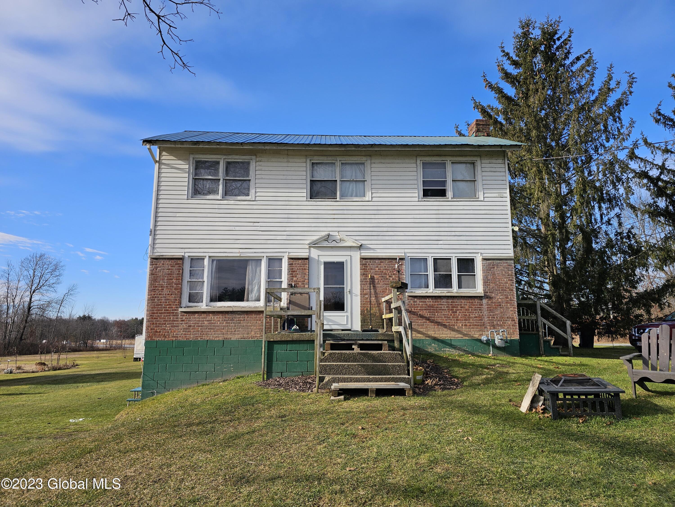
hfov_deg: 73.9
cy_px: 254
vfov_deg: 58.9
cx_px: 338
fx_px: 448
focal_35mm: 23
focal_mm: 6.3
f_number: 1.7
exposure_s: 1/670
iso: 10
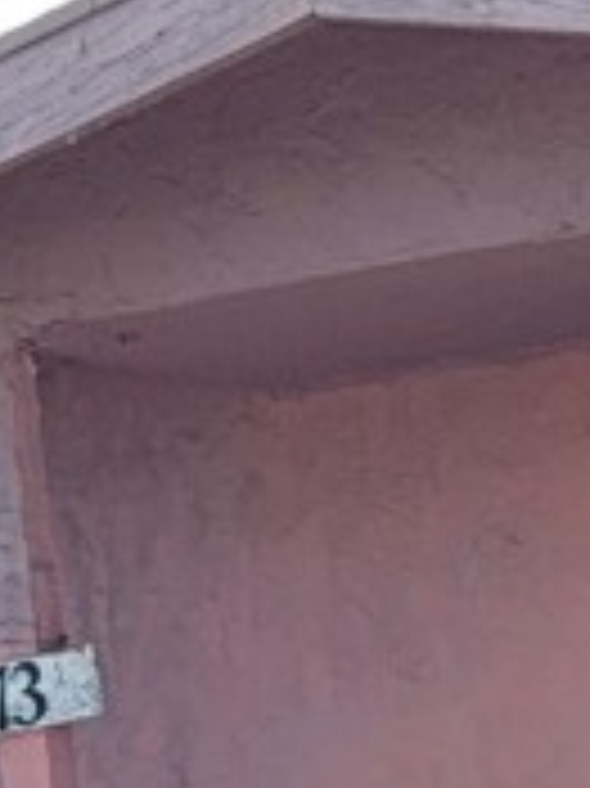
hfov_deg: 8.4
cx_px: 662
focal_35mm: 176
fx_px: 4005
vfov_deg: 10.7
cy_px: 1333
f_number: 1.78
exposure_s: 1/2146
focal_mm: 6.76
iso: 80
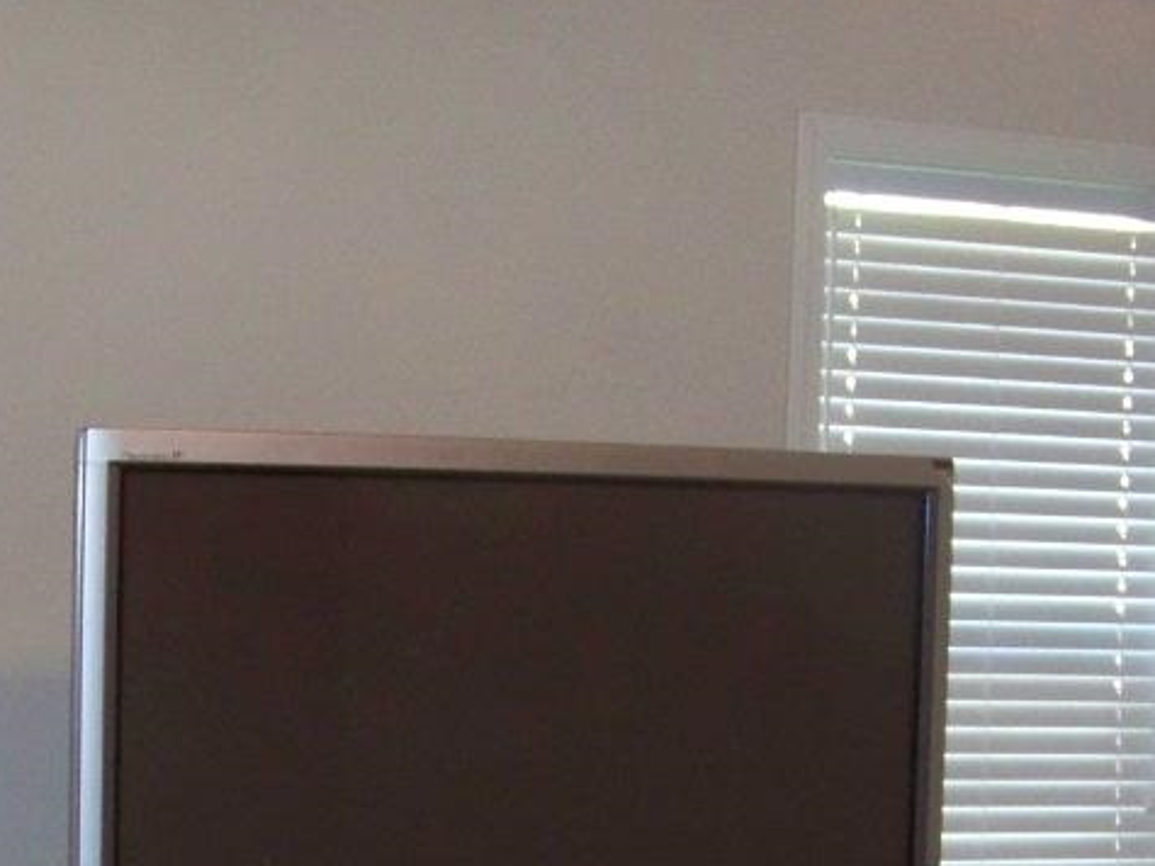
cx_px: 455
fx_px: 3236
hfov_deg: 20.2
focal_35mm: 97
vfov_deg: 14.9
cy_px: 905
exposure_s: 1/30
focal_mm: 5.85
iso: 200
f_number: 2.8
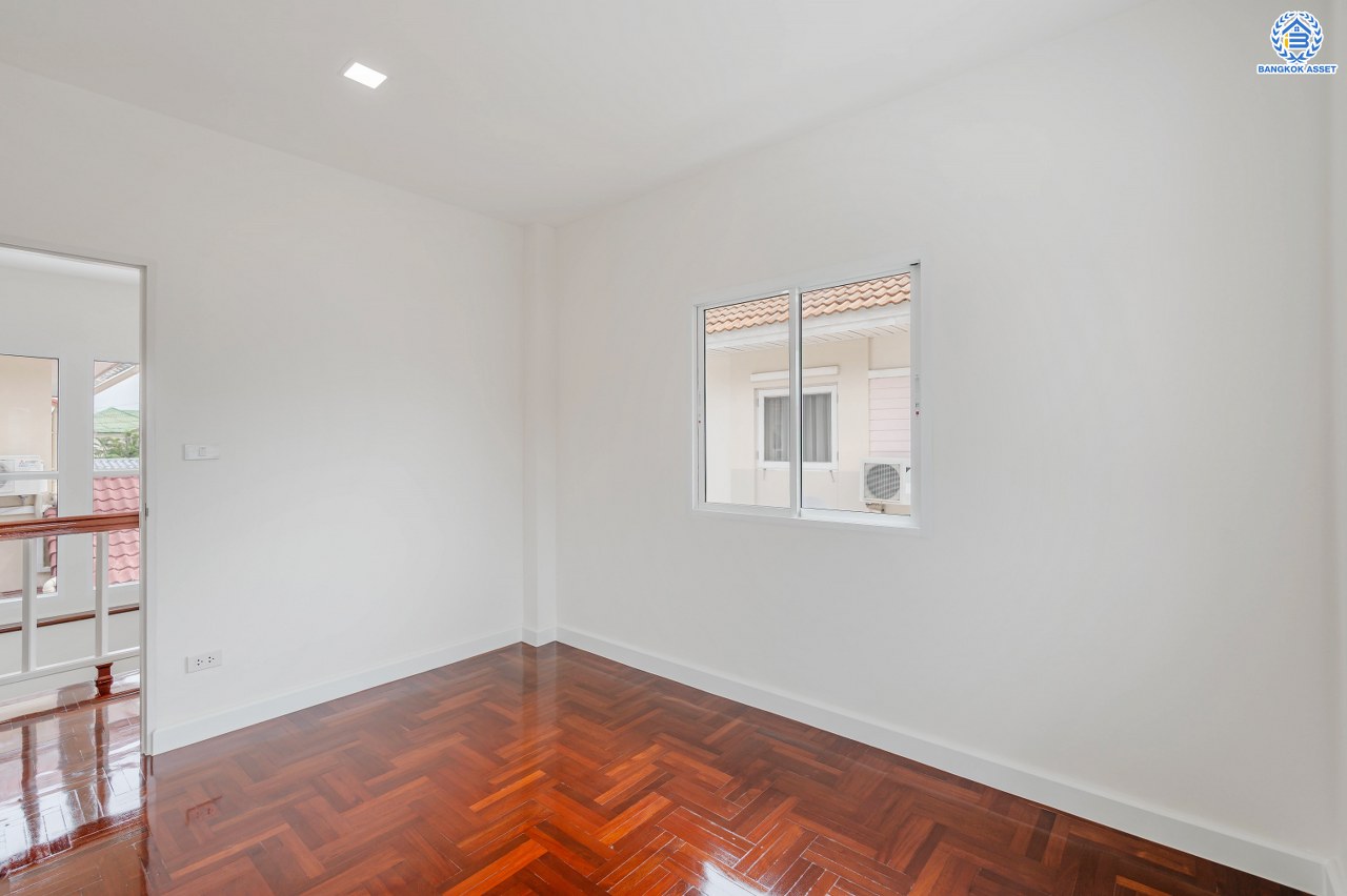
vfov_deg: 77.3
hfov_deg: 100.4
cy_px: 448
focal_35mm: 15
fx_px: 561
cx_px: 674
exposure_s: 1/1600
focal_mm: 15
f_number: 4
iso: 100
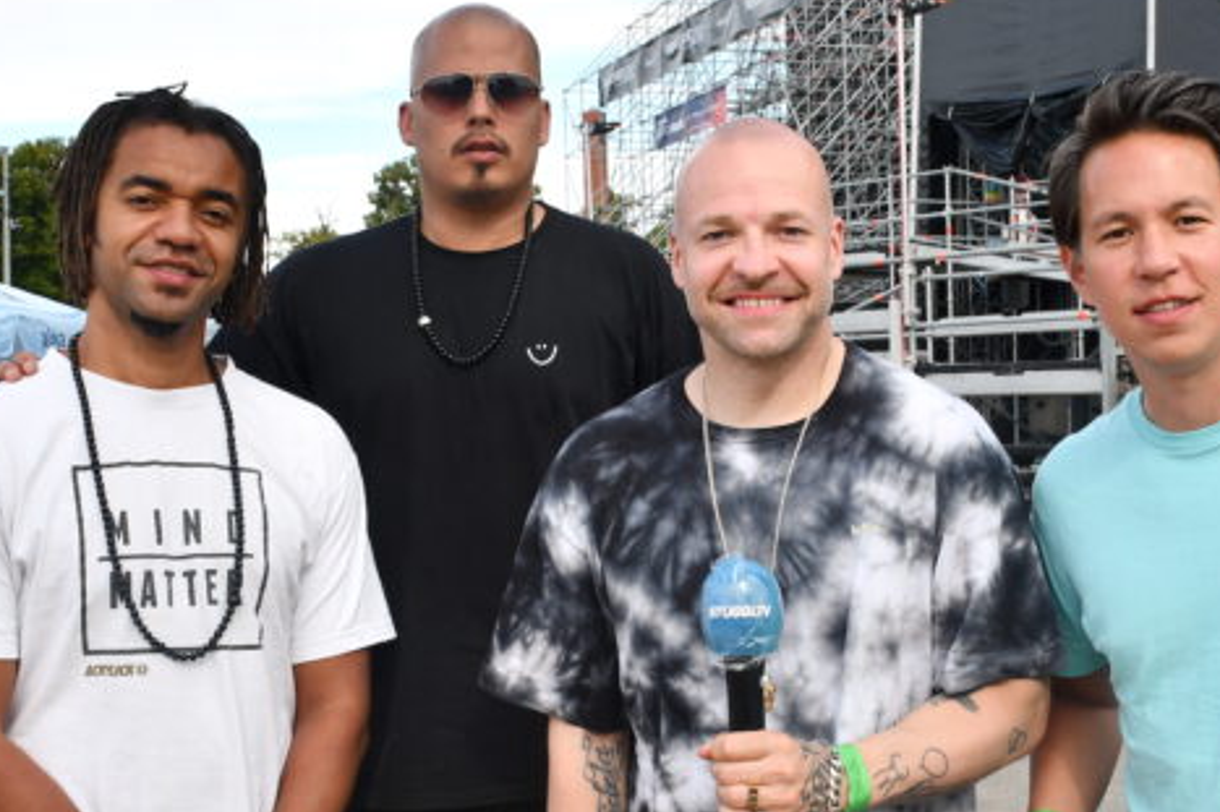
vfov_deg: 29.5
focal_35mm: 45
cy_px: 590
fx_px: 1524
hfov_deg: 43.3
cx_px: 752
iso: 160
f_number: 8
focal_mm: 20
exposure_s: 1/250
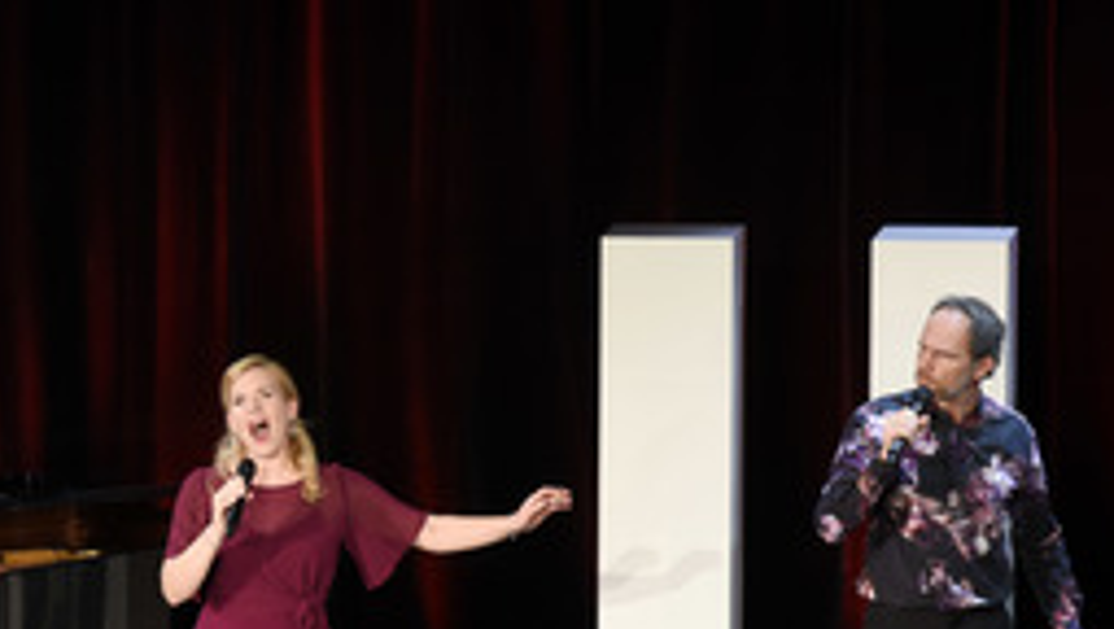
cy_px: 507
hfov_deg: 9.7
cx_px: 234
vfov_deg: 5.5
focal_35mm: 222
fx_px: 6564
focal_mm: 120
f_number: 6.3
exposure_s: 1/60
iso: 1000
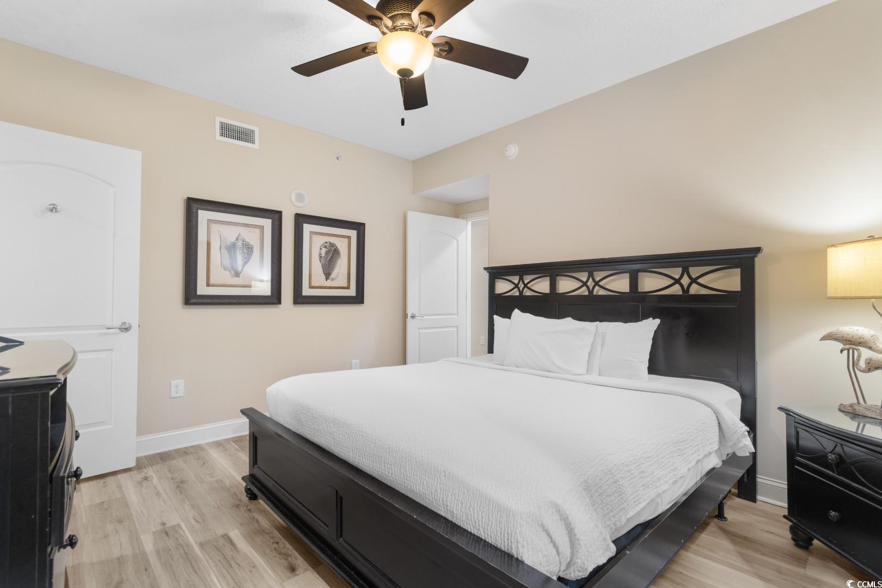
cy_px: 294
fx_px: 392
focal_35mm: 16
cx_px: 441
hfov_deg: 96.7
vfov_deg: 73.7
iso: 100
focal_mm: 11
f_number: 4.8
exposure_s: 1.6
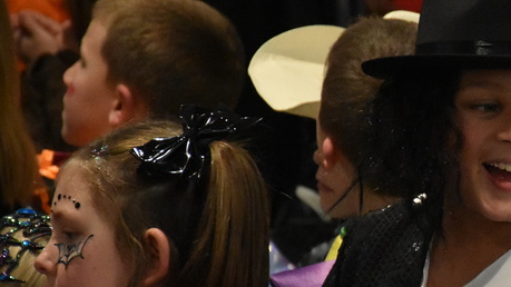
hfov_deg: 5.3
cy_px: 183
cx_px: 569
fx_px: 5514
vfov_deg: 3.0
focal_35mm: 407
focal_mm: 116
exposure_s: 1/400
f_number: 5.6
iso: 6400
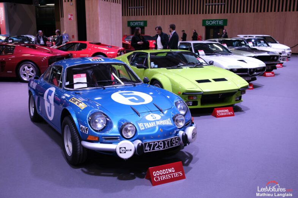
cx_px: 149
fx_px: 306
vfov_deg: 35.9
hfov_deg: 51.9
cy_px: 99
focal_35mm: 37
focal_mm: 24.5
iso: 160
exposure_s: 1/34
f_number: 2.8
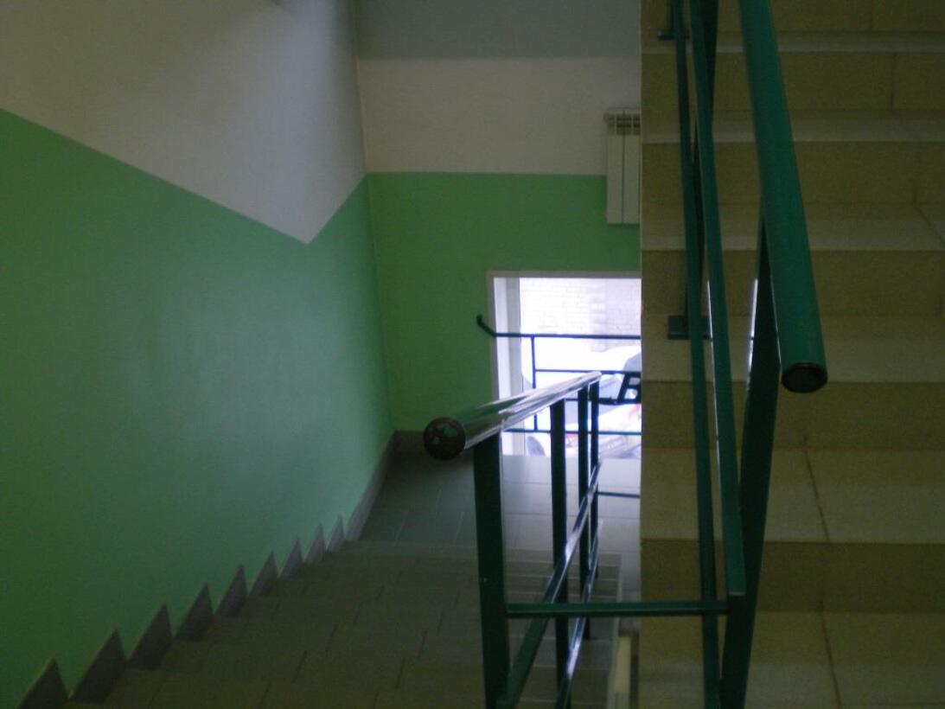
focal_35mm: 38
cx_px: 472
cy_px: 354
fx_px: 1037
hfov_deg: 49.0
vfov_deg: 37.7
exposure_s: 1/30
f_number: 3.1
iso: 250
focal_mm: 6.3
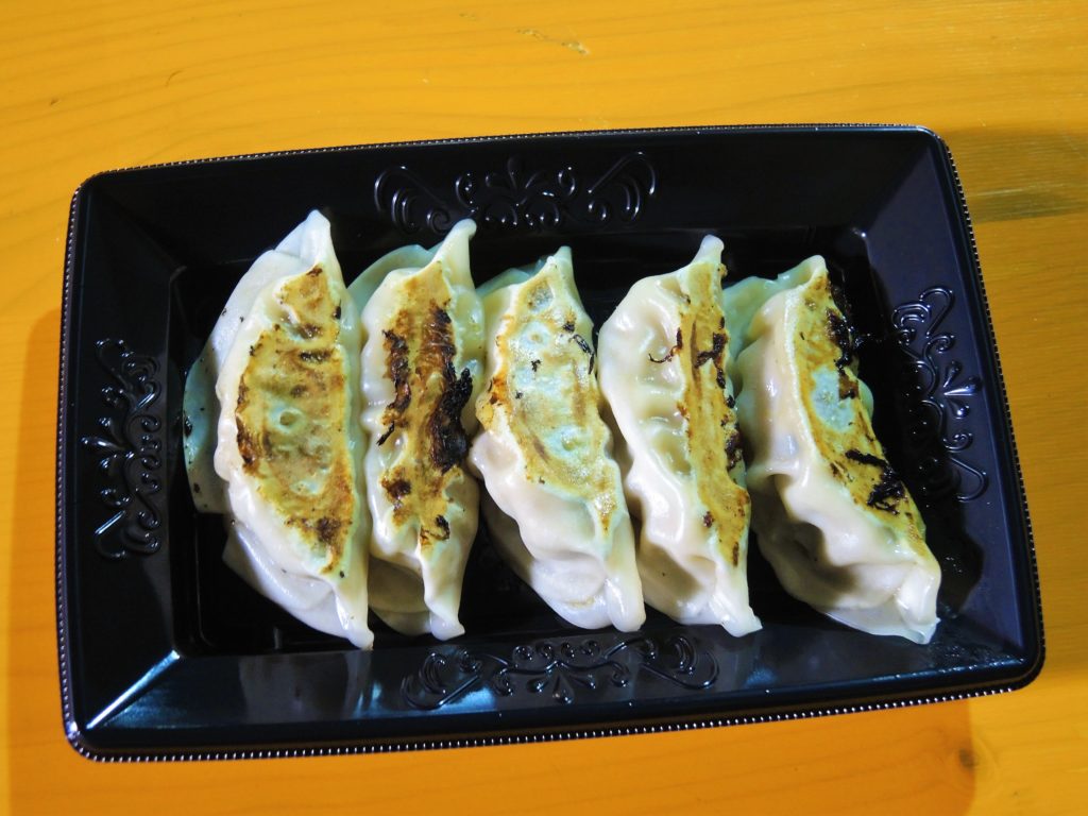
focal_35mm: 46
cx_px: 544
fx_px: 1446
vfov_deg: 31.5
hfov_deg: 41.2
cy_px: 408
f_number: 2.5
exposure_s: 1/13
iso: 450
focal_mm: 9.9
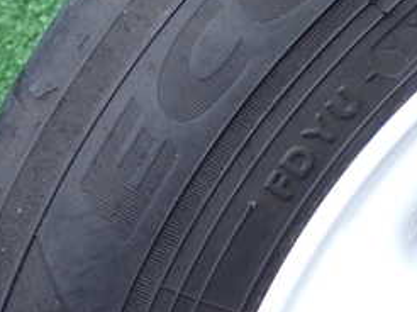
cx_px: 497
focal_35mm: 122
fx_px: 1468
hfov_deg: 15.6
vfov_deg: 12.0
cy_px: -7
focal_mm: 9.01
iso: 200
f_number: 3.2
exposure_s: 1/125
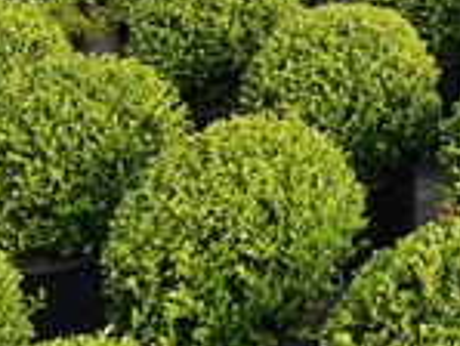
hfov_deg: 19.6
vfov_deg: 15.6
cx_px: 705
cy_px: -195
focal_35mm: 86
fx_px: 1144
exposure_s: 1/298
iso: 50
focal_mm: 6.7
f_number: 1.8
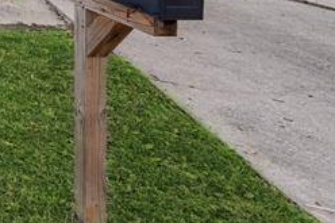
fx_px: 577
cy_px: -121
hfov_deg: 20.0
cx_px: -309
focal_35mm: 62
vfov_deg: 19.0
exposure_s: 1/125
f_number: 8
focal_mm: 15
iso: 100
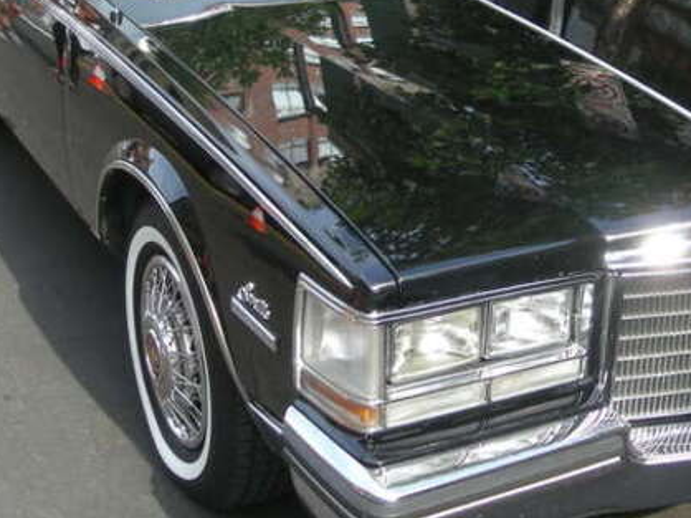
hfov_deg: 28.7
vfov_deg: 21.7
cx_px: 493
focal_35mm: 67
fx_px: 1337
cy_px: 116
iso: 50
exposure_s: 1/194
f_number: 2.8
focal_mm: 5.7
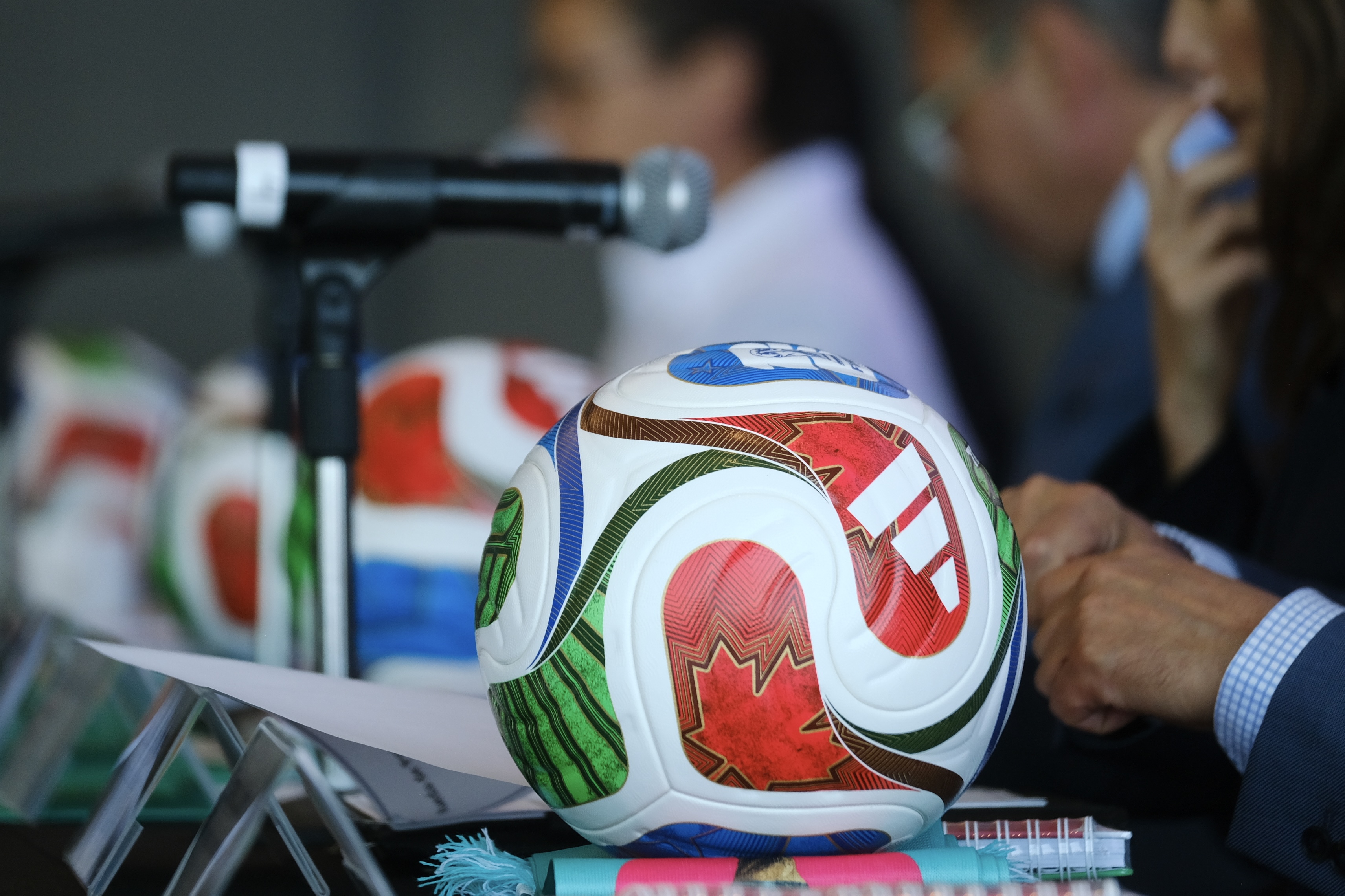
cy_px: 448
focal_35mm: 202
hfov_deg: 10.2
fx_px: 7546
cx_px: 672
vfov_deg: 6.8
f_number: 2.8
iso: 640
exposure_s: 1/500
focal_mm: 134.4
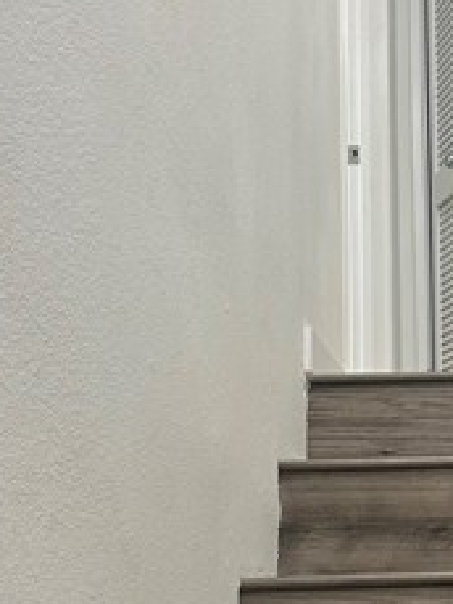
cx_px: 524
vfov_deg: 28.5
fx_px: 1168
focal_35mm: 67
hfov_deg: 20.7
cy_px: 464
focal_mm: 6.86
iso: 160
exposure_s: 1/60
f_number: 1.78
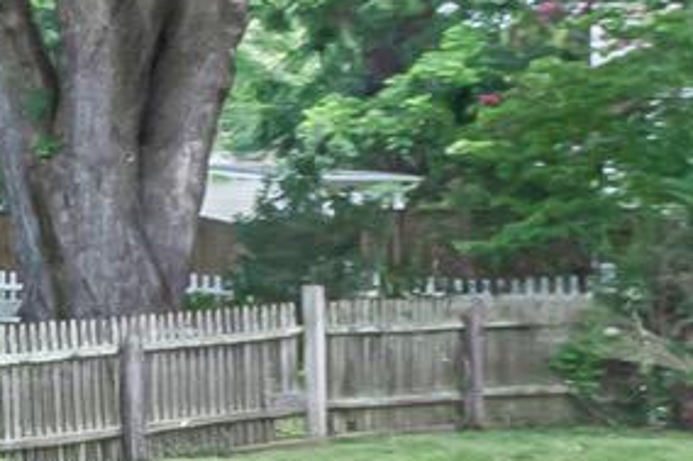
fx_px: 1943
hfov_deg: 11.3
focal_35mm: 101
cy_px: 233
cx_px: -1403
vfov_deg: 13.5
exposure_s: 1/15
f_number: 9
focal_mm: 14
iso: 250
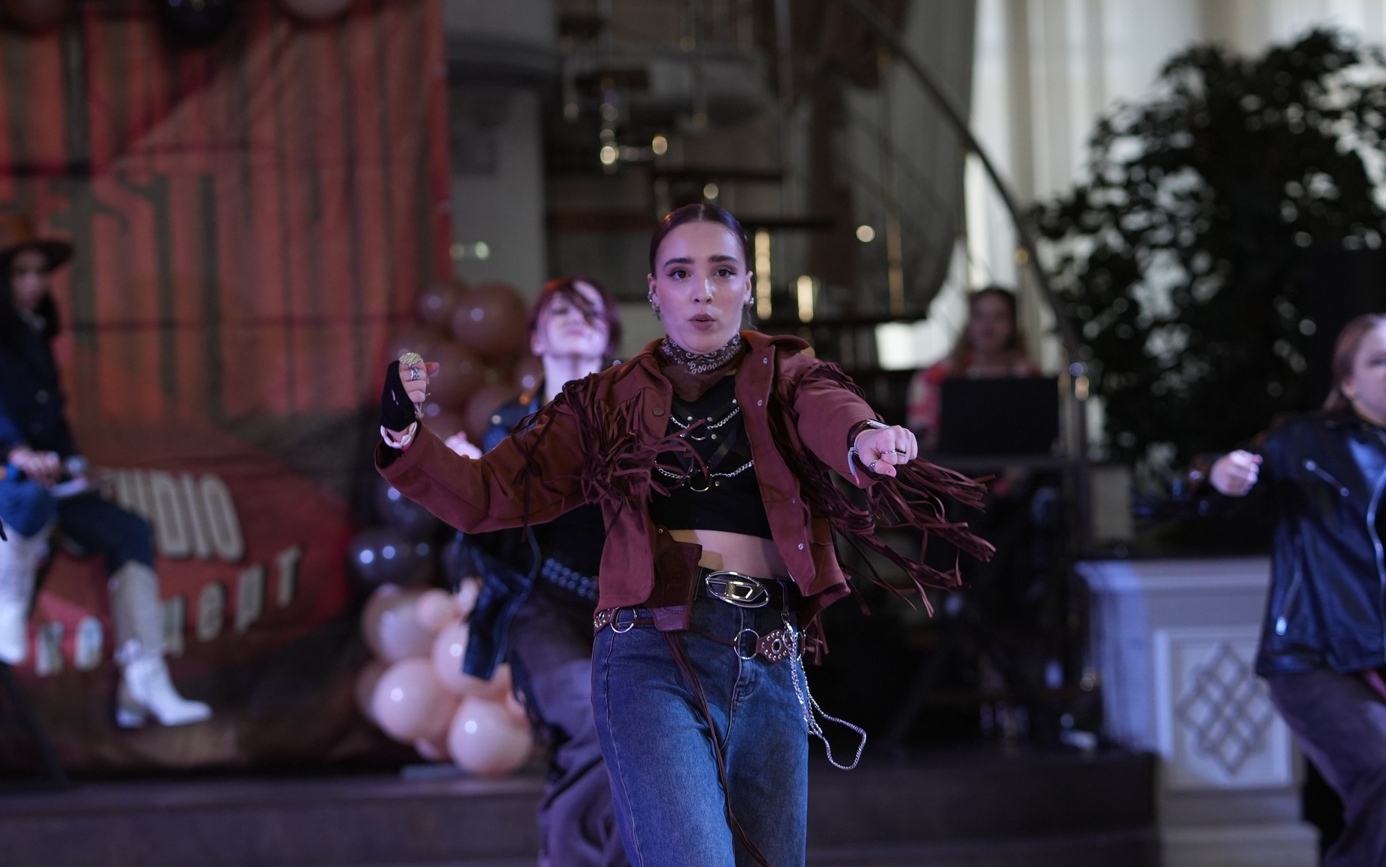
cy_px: 358
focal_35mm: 121
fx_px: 4571
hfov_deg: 17.2
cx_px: 659
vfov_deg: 10.8
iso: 800
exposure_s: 1/400
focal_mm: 85
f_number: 2.2
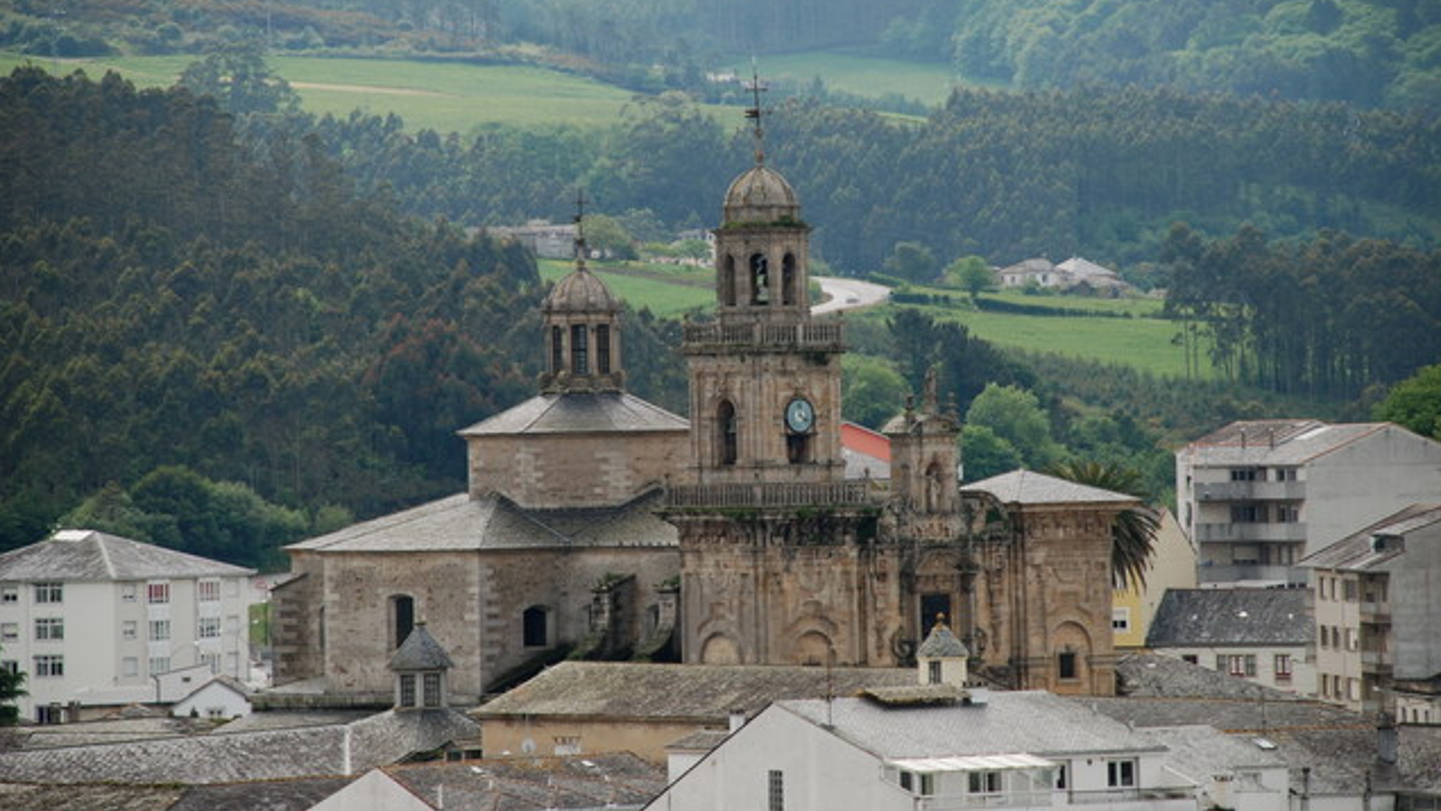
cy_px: 381
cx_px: 718
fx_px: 8160
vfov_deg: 5.7
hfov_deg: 10.1
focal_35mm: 214
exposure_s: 1/160
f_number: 5.6
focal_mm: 135
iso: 100
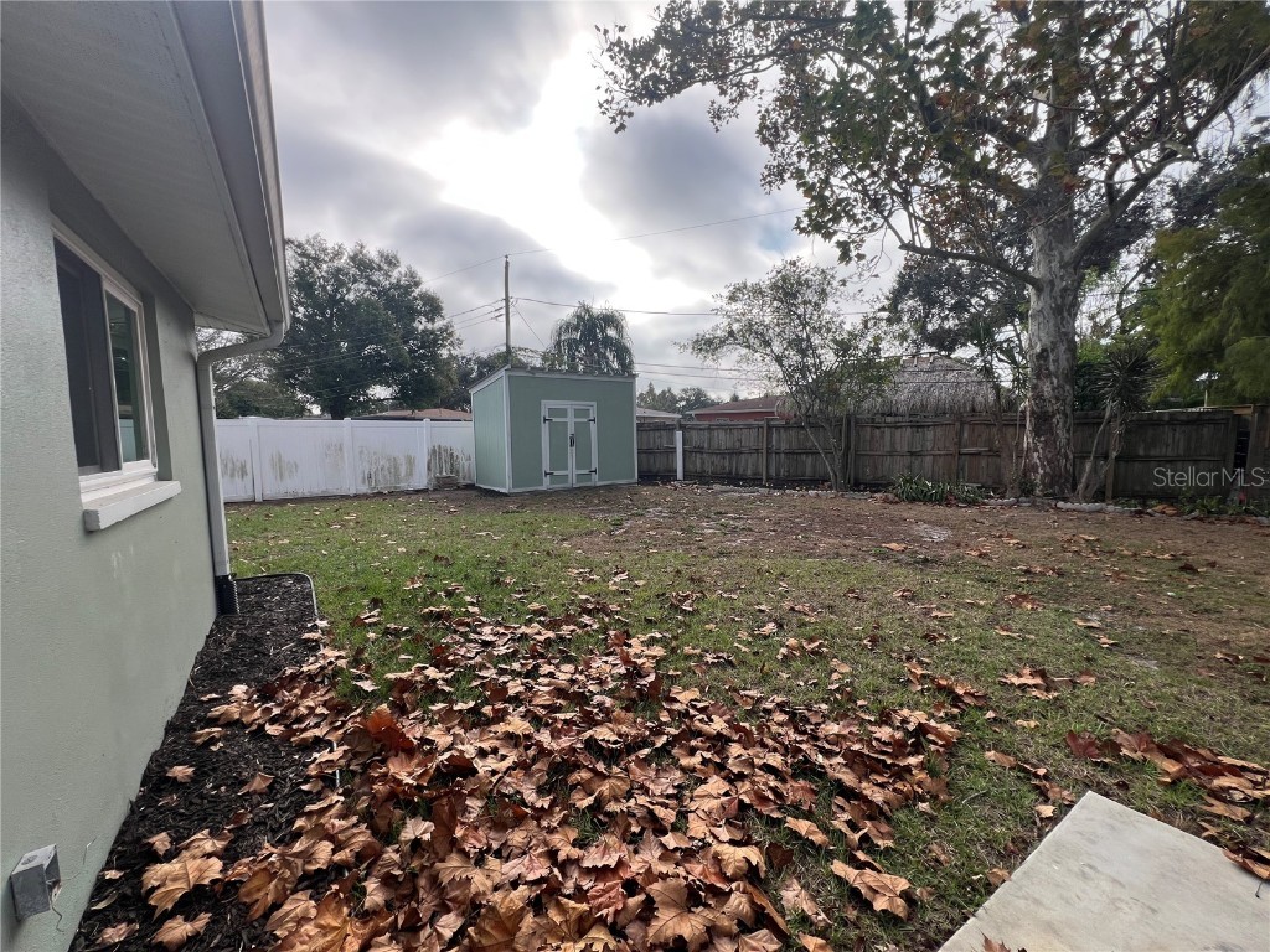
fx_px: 477
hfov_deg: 106.2
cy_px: 476
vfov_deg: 89.9
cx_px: 635
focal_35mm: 13
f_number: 1.8
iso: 32
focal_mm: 1.57
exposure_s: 1/960
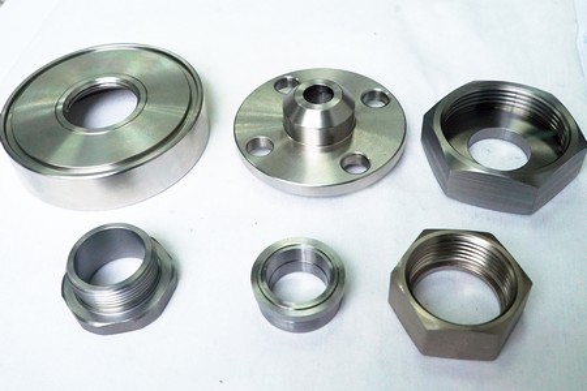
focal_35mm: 29
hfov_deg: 63.7
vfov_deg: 45.0
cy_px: 196
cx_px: 294
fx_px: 473
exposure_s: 1/80
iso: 1000
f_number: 10
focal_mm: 29
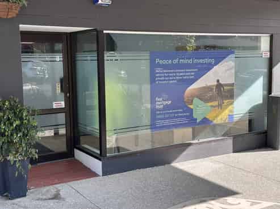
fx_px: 388
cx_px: 140
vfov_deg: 30.2
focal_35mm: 48
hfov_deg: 39.7
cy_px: 104
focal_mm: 6.86
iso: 64
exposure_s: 1/615
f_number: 1.78
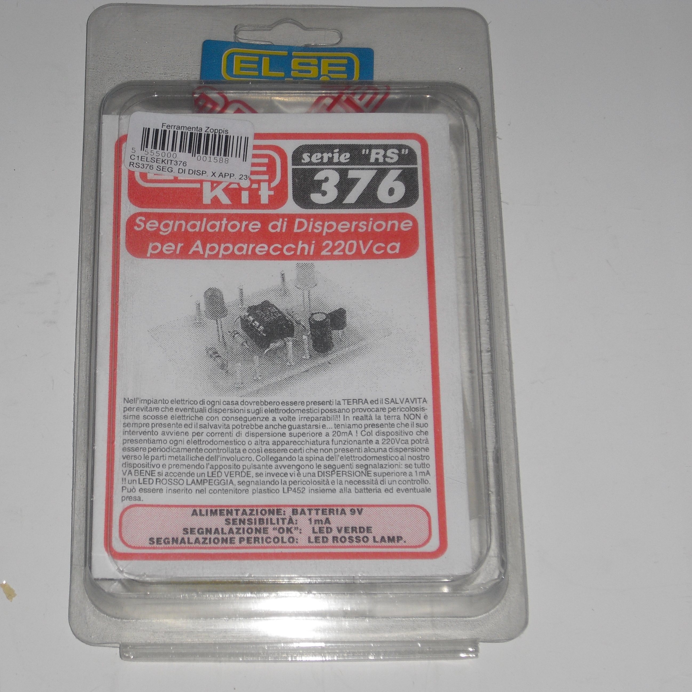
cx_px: 286
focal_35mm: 92
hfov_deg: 18.9
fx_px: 2081
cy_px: 346
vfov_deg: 18.9
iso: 100
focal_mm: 12.8
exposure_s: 1/60
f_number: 4.2
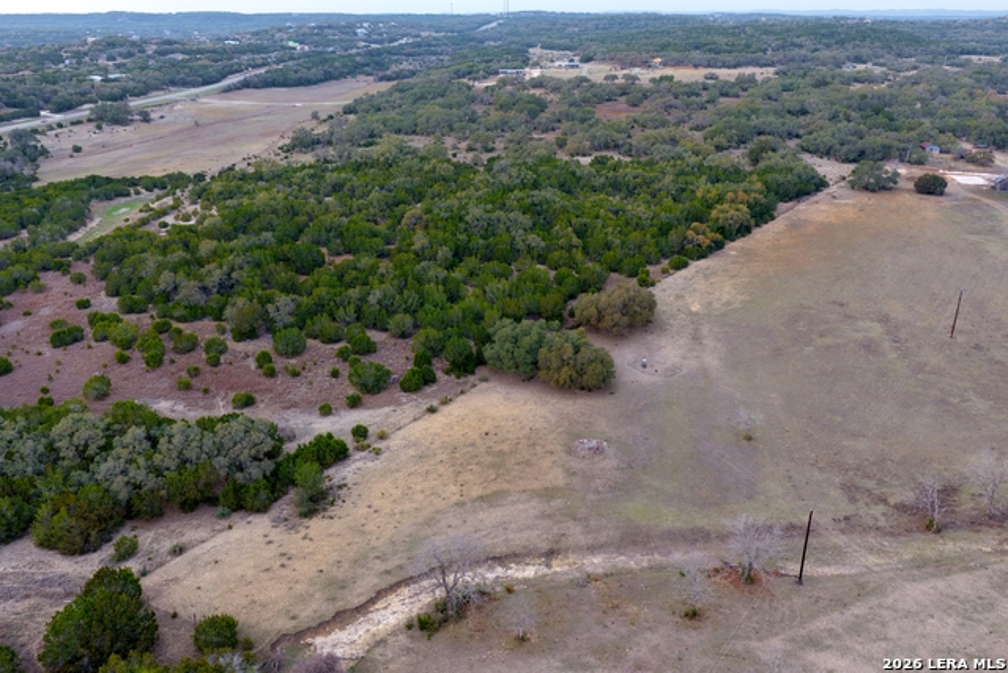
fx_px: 784
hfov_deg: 65.5
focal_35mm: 28
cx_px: 504
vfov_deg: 46.4
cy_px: 336
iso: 200
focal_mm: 14.45
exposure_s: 1/240
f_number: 2.8
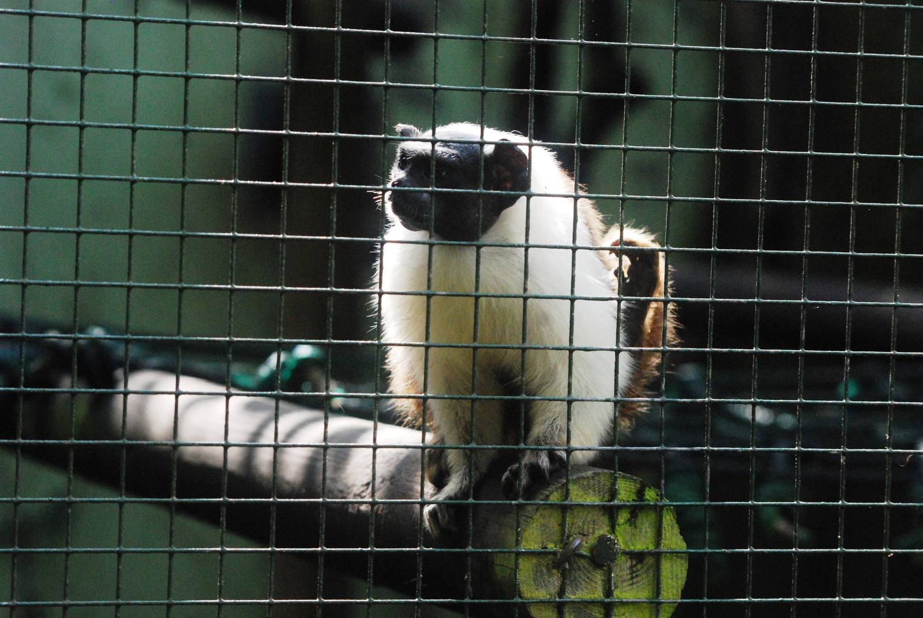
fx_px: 3003
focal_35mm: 117
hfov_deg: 17.5
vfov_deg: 11.7
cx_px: 462
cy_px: 309
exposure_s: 1/800
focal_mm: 78
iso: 1600
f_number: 7.1
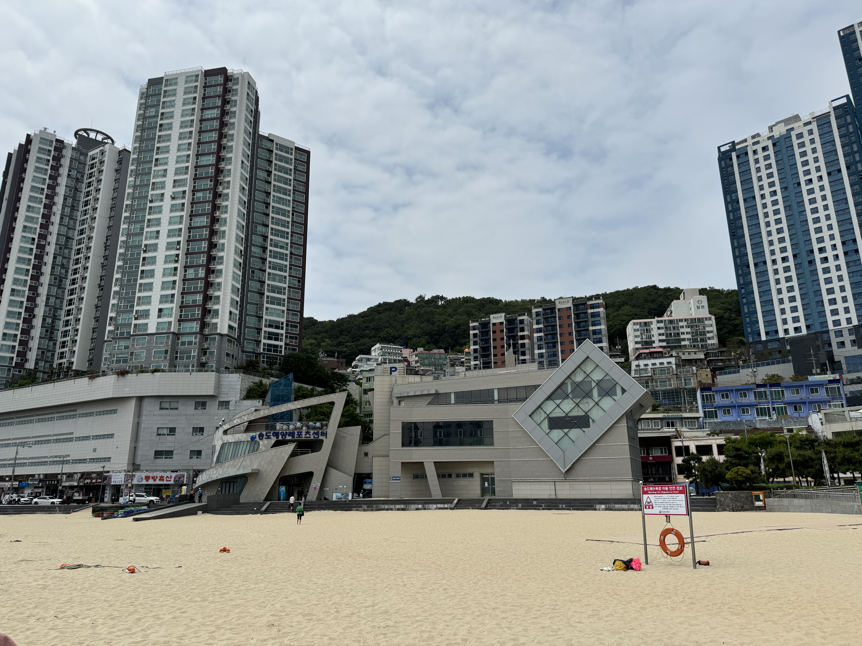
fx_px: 598
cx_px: 431
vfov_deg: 56.8
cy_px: 323
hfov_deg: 71.6
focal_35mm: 24
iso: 100
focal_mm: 6.76
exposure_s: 1/15152
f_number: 1.78
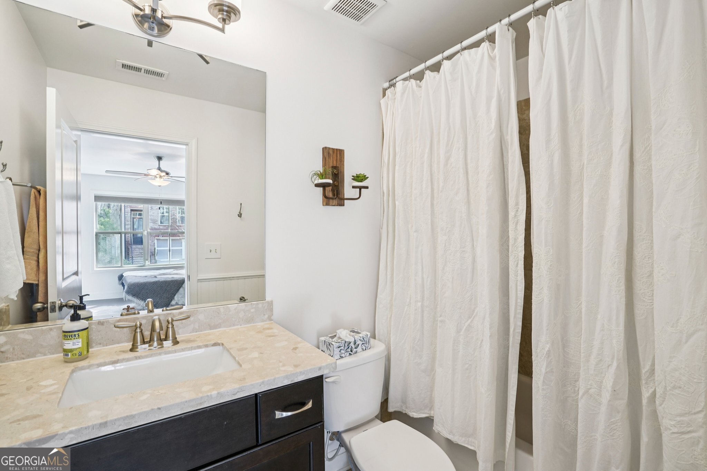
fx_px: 314
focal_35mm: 16
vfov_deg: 73.7
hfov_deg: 96.7
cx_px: 354
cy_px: 236
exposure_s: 1/6
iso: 400
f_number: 9
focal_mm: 16
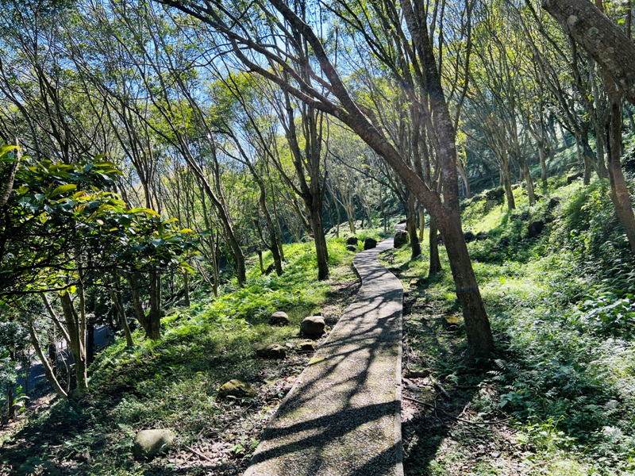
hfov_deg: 67.3
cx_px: 318
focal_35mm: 26
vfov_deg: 53.1
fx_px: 477
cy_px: 238
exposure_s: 1/588
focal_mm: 5.7
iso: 50
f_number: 1.5
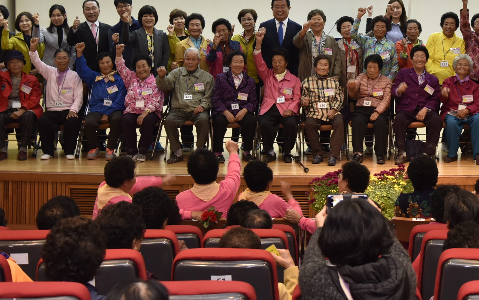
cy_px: 36
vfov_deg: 15.6
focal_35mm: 83
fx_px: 1084
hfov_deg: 24.8
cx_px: 327
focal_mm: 44
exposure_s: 1/60
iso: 1000
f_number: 5
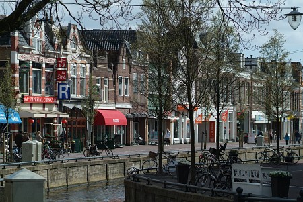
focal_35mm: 135
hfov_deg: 15.2
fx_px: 1137
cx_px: 152
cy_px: 101
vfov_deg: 10.2
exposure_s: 1/2000
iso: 400
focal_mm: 90
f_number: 5.6
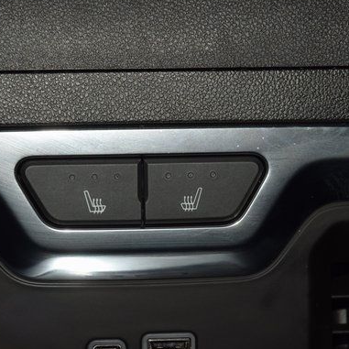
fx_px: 1711
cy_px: 182
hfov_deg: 11.6
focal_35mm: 150
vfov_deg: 11.6
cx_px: 147
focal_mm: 70
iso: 100
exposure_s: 1/125
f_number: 8
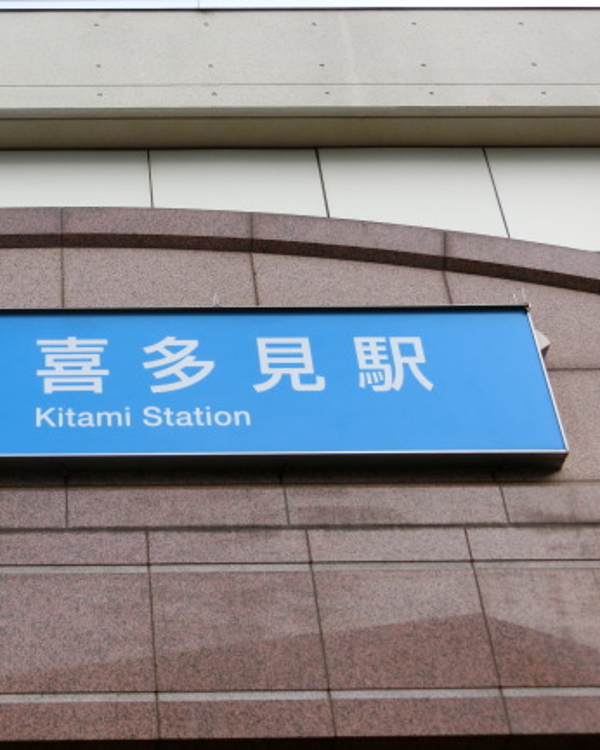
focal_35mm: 65
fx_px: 1442
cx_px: 54
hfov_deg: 22.9
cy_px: 354
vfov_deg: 29.1
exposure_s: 1/125
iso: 125
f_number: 4.4
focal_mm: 8
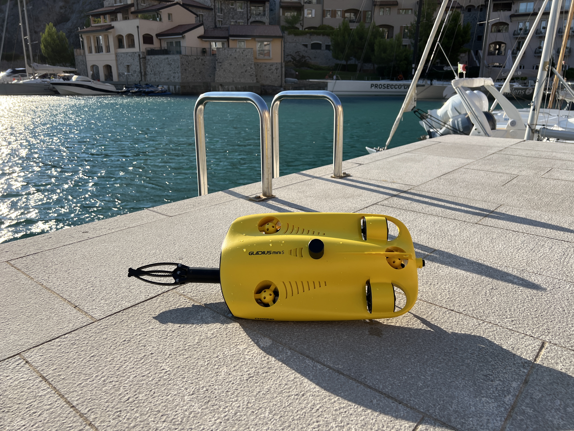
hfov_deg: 67.3
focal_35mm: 26
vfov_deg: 53.1
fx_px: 431
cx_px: 287
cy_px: 216
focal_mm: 5.7
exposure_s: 1/3571
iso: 50
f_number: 1.5
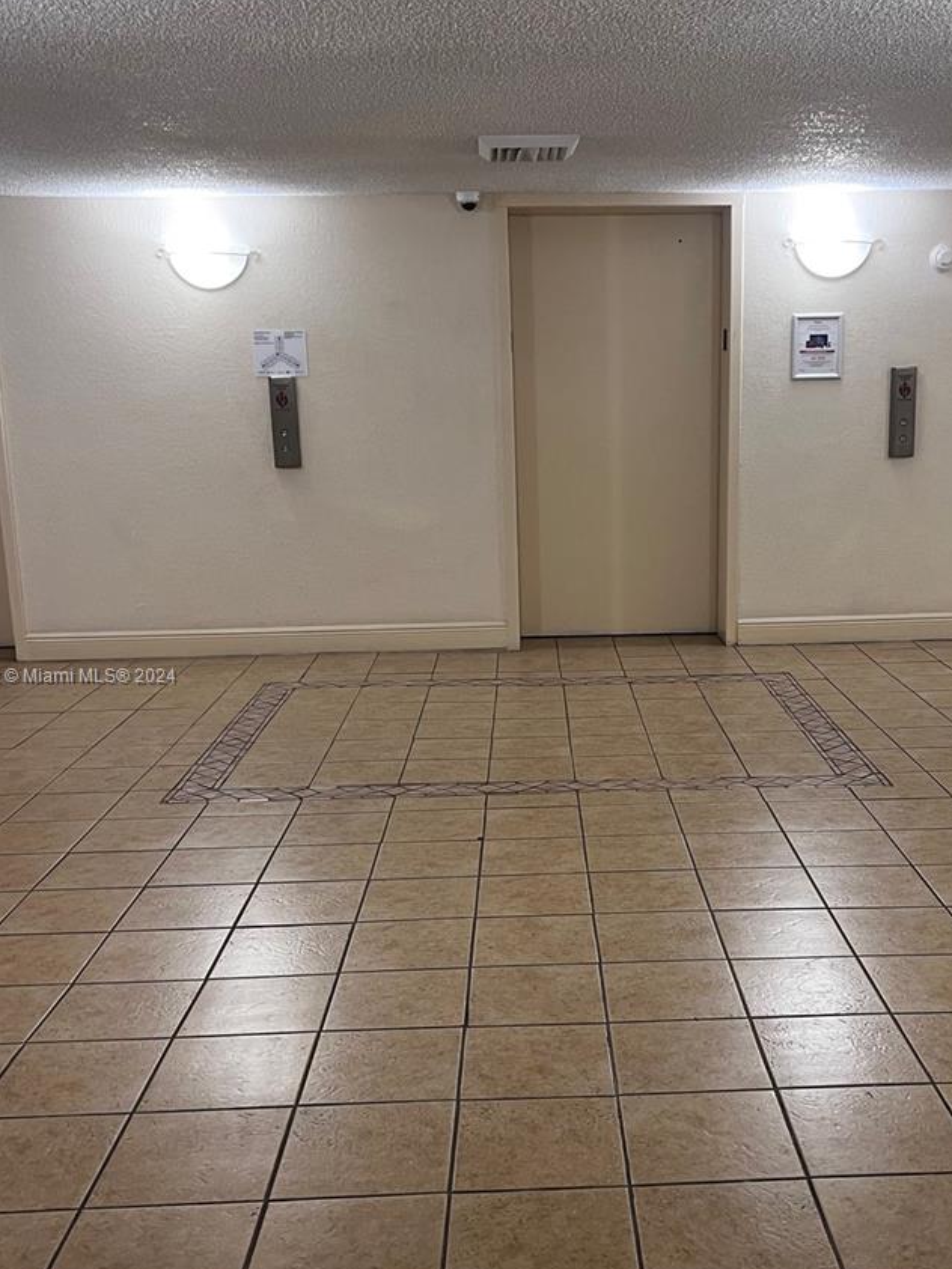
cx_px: 578
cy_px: 677
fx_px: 1357
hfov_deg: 38.5
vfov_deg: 50.1
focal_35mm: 37
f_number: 1.5
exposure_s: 1/60
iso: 80
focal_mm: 5.7
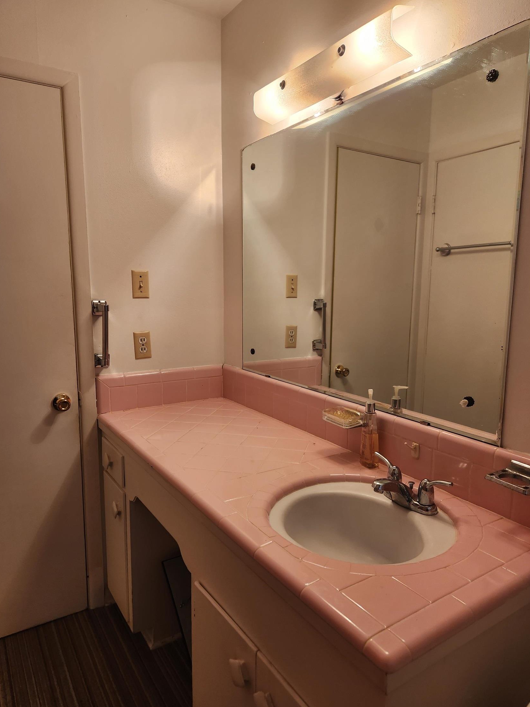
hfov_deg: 56.8
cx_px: 273
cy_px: 362
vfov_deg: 71.6
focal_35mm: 24
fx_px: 490
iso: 100
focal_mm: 5.4
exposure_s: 1/120
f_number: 1.8
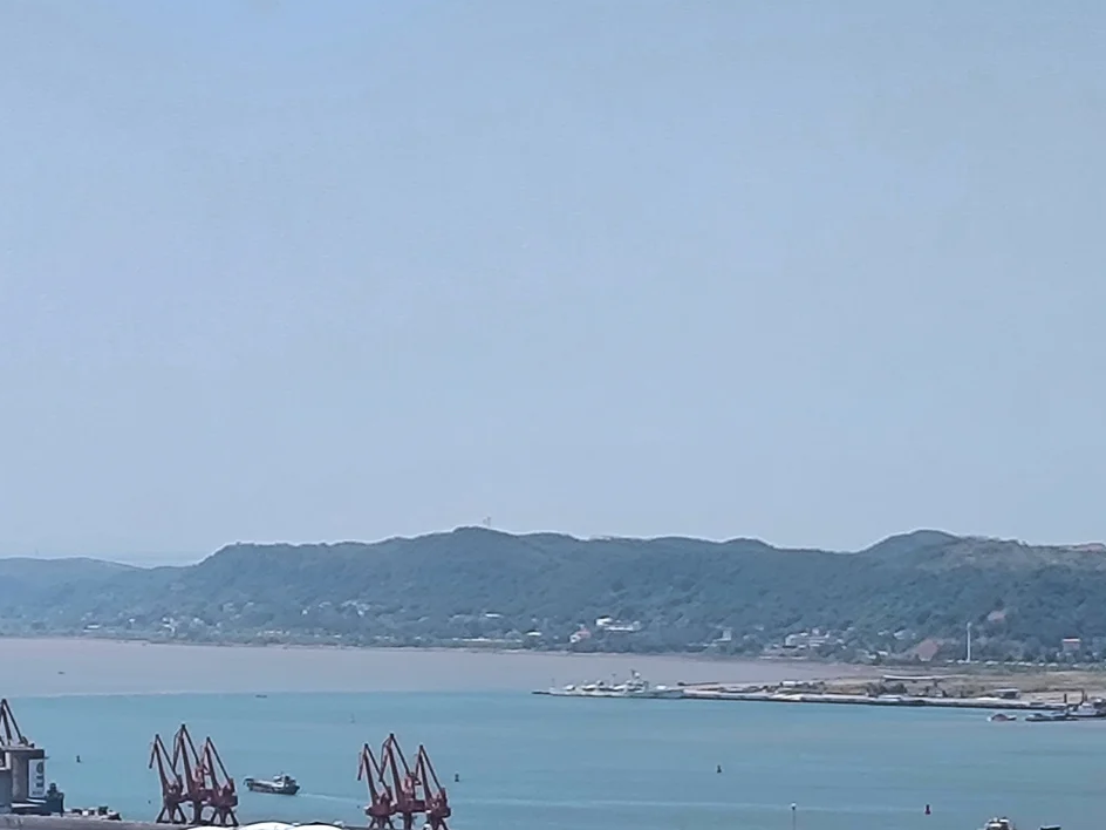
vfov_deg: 9.6
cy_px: 516
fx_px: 4920
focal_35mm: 154
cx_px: 267
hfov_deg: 12.8
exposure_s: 1/2443
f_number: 1.7
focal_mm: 5.35
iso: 80
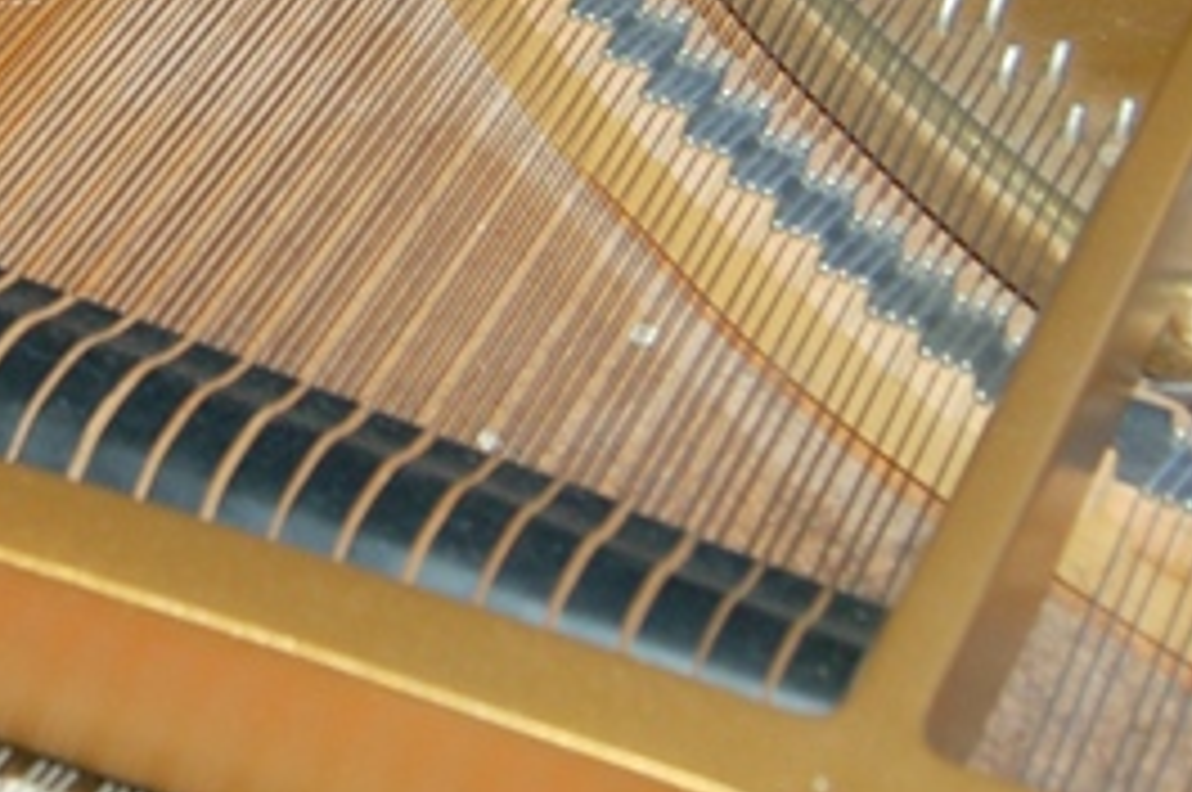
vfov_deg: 14.5
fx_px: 3042
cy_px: -68
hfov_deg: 21.4
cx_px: 4
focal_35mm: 92
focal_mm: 18
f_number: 3.5
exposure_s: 1/60
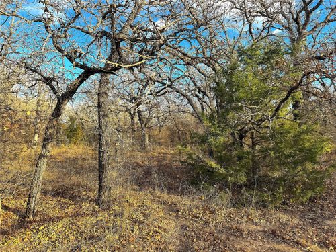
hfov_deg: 71.6
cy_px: 126
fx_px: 233
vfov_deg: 56.8
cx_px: 168
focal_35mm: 24
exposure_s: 1/1238
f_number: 1.78
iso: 80
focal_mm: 6.76
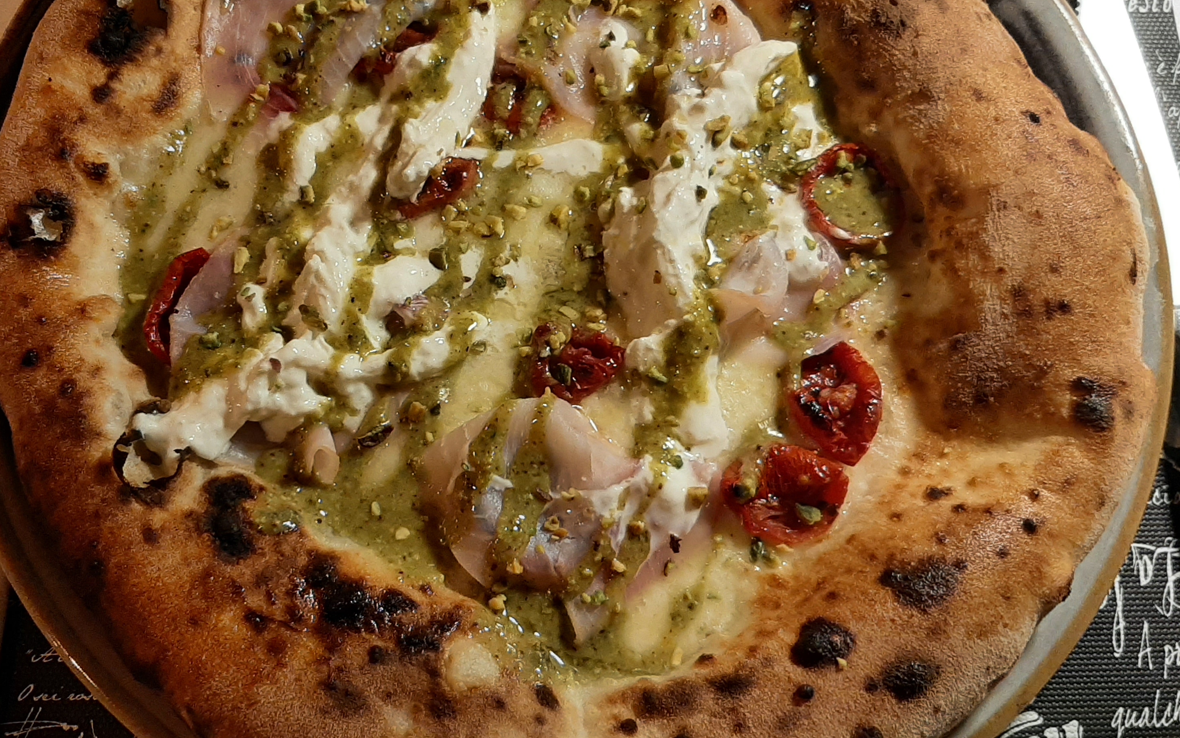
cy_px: 340
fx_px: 1222
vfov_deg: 33.6
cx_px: 493
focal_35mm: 38
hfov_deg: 51.3
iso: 160
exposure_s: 1/50
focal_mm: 3.93
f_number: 1.7
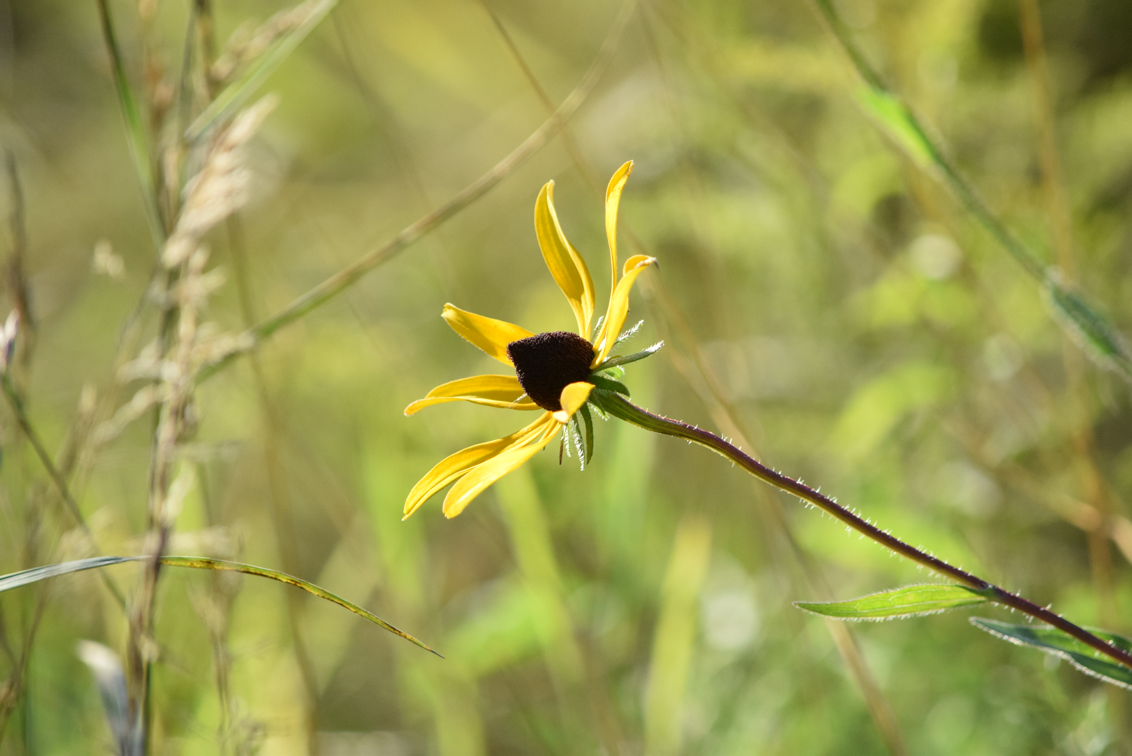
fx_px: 14161
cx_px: 566
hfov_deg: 4.6
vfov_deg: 3.1
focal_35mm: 450
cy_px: 378
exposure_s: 1/2000
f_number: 7.1
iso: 1600
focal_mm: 300
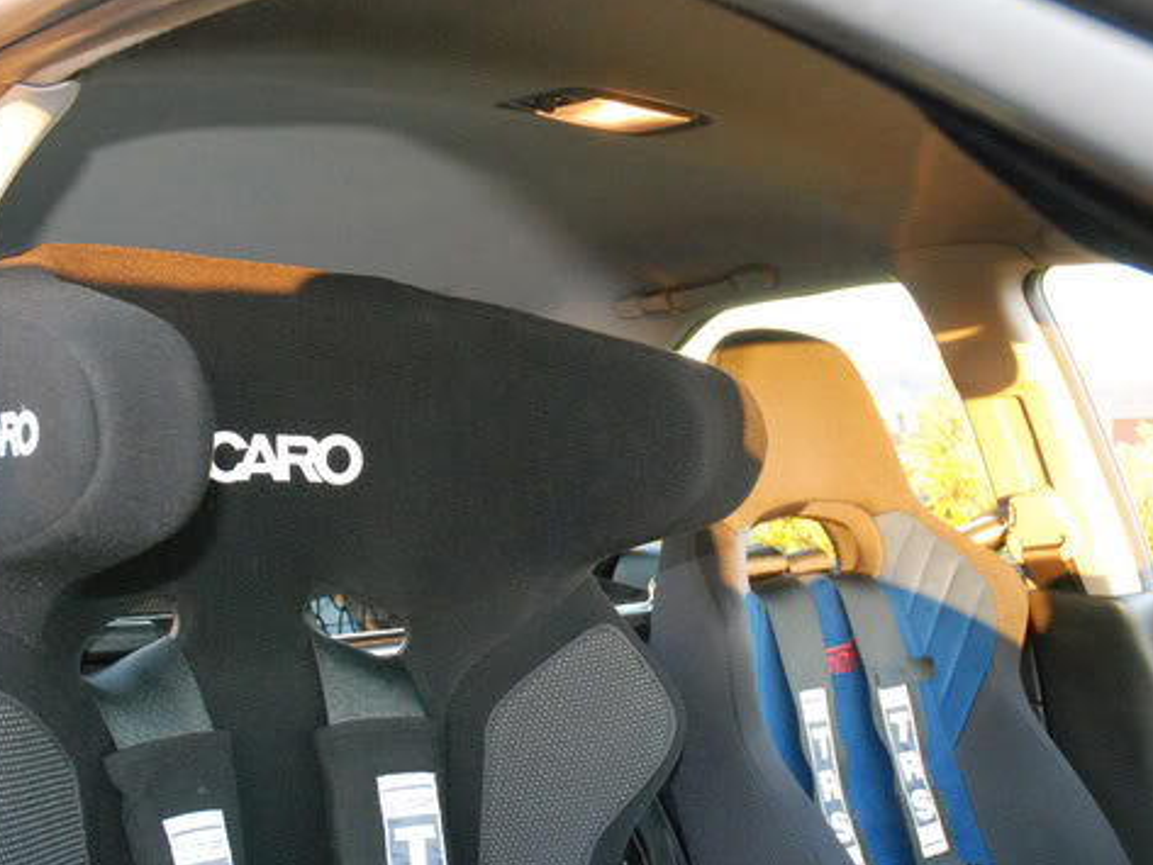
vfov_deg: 32.8
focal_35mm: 44
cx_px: 548
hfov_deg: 42.9
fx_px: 1466
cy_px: 487
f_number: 5.6
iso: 1250
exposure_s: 1/60
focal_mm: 18
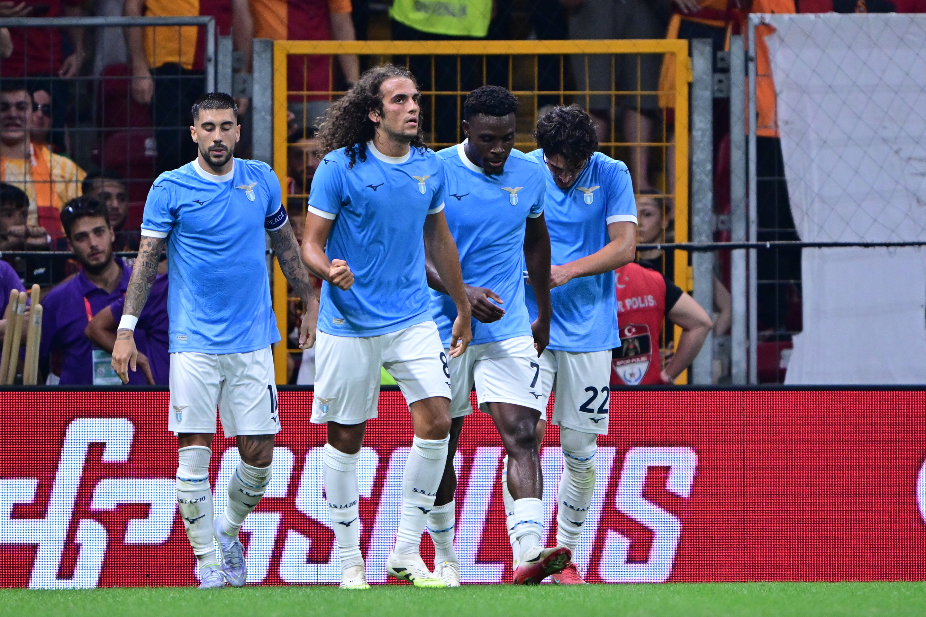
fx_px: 21605
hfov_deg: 2.5
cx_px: 463
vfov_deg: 1.6
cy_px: 308
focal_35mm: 840
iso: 2500
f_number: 4
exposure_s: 1/1000
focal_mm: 560
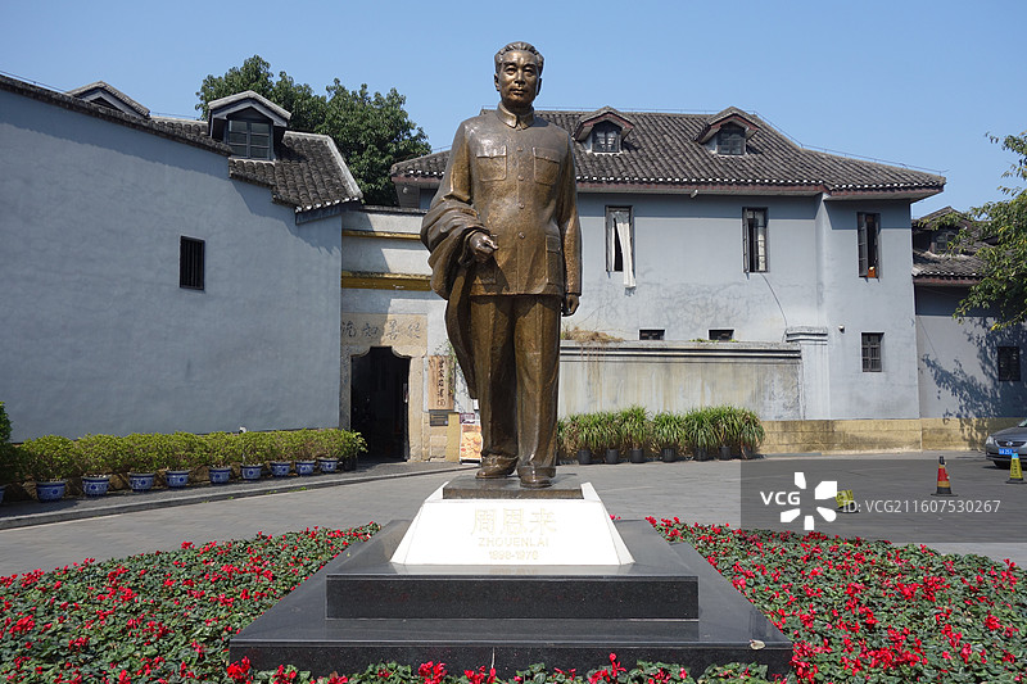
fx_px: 799
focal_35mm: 28
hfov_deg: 65.5
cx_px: 514
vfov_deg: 46.4
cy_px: 342
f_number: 5.6
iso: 125
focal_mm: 10.4
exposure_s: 1/500
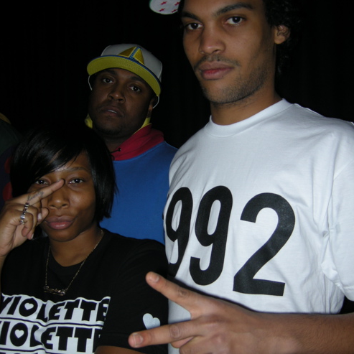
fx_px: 498
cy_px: 202
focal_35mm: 43
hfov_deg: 39.2
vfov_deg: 39.1
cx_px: 178
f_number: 2.7
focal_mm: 7.5
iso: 64
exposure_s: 1/60
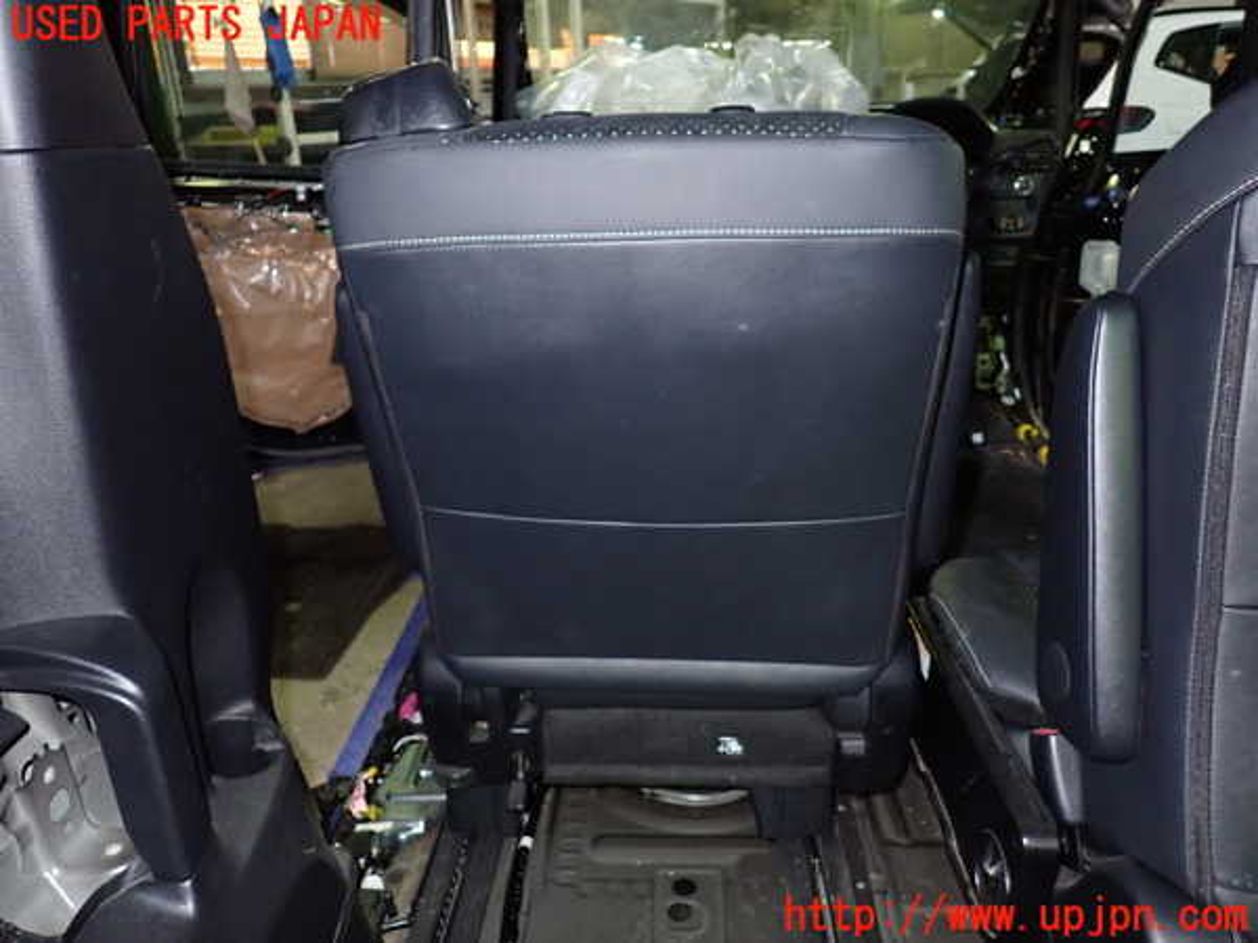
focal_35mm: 25
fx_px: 909
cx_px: 629
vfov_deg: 54.9
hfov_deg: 69.4
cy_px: 472
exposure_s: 1/30
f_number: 5.6
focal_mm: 4.5
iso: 800
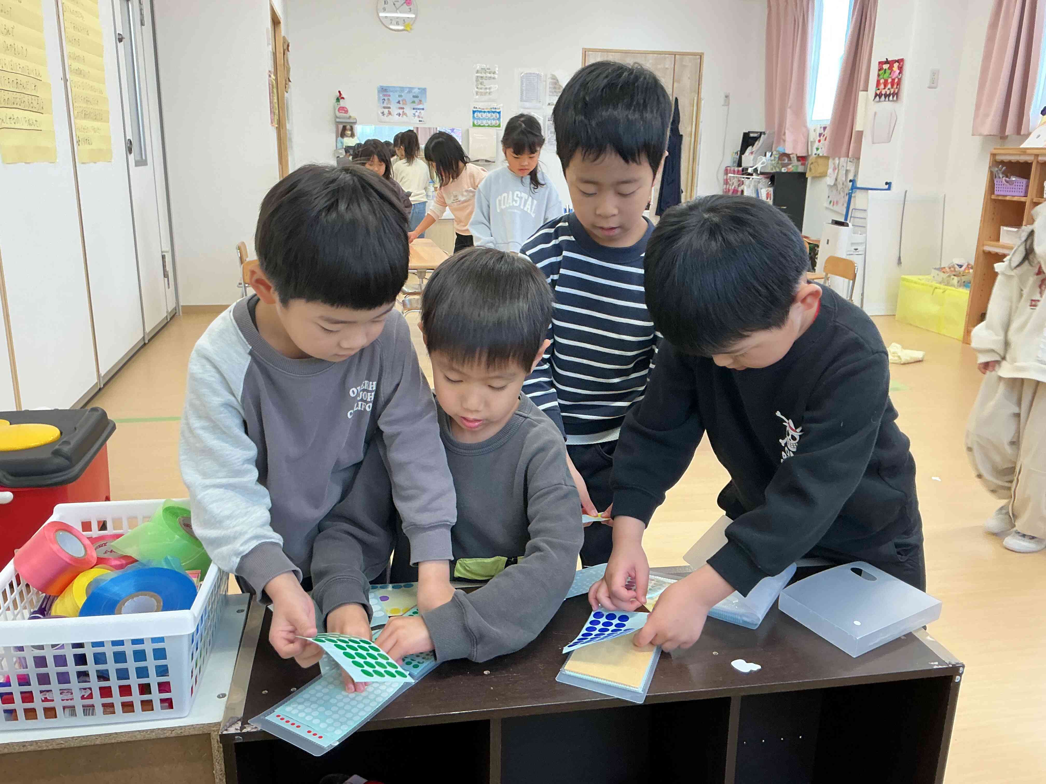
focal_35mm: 29
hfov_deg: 61.7
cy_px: 392
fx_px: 876
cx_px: 523
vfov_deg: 48.2
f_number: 1.8
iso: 50
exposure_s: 1/50
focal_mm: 3
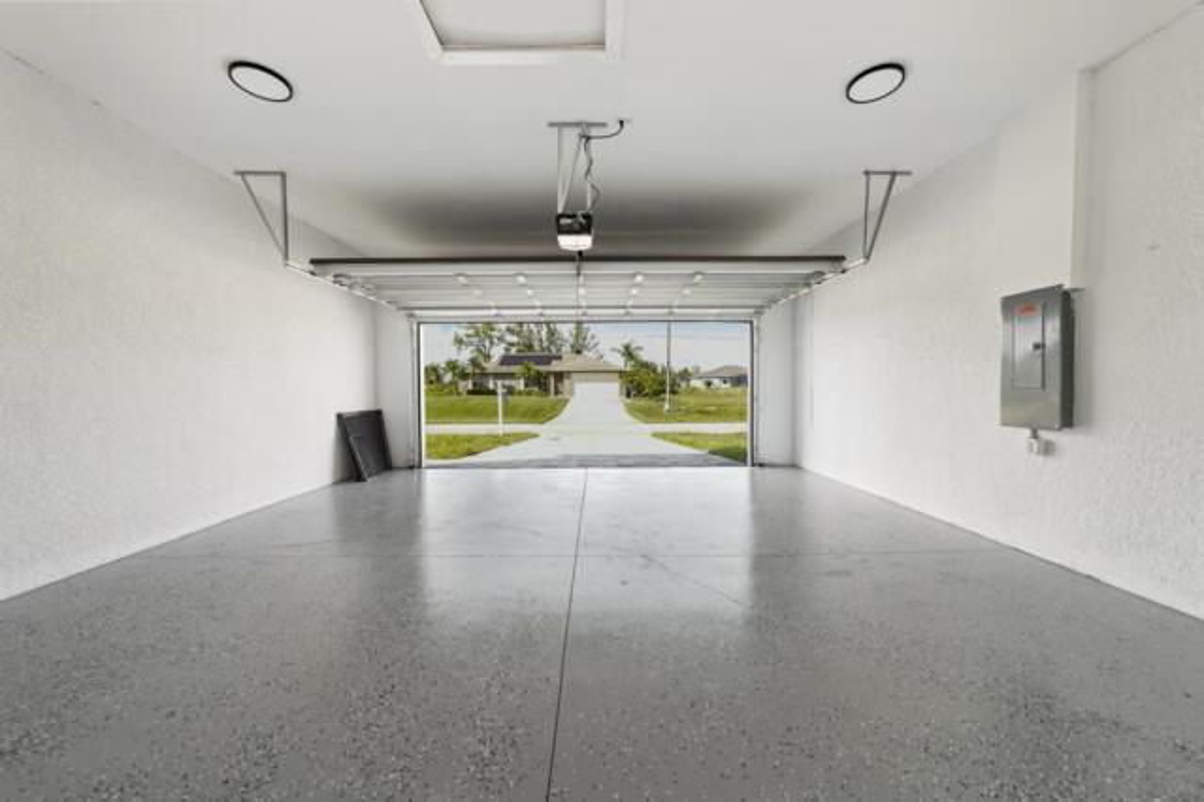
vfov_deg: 90.0
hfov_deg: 112.6
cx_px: 602
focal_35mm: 12
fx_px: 401
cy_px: 401
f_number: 4
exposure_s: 1/200
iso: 160
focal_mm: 12
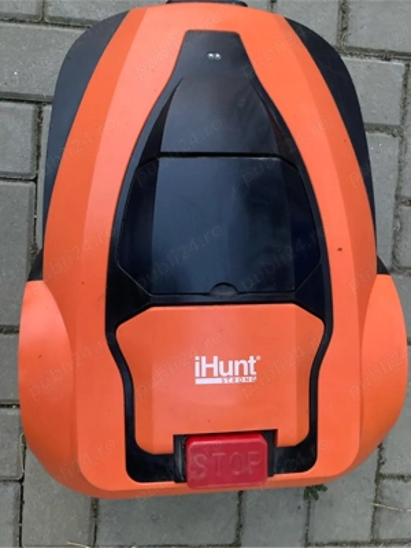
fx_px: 443
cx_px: 206
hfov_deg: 49.7
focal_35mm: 28
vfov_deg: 63.4
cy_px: 274
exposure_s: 1/30
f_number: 1.8
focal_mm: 3.99
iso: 640
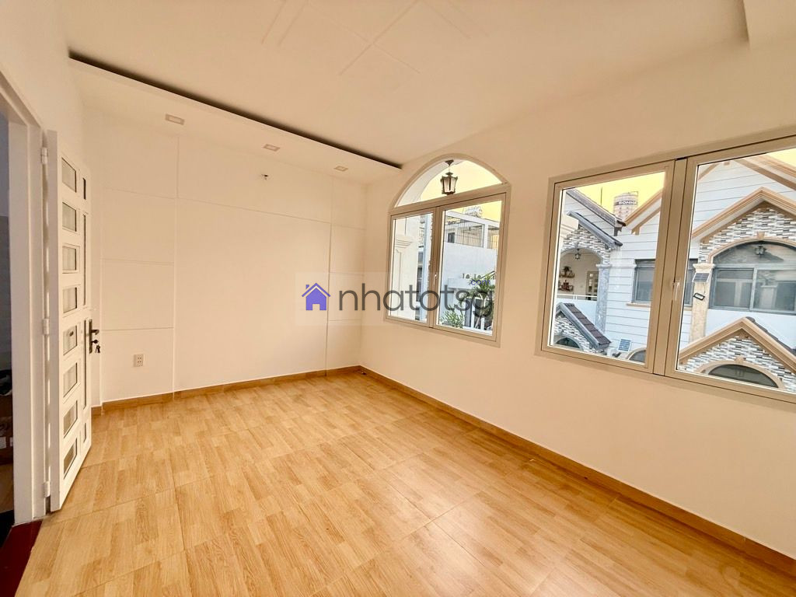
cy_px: 298
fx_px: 322
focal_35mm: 14
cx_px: 398
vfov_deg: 85.7
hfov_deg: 102.1
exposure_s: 1/99
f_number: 2.2
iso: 160
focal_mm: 2.22
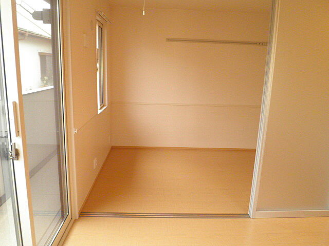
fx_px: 247
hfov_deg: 67.3
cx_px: 164
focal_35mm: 26
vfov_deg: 53.1
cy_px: 123
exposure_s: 1/30
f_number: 2.8
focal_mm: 4.7
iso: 125
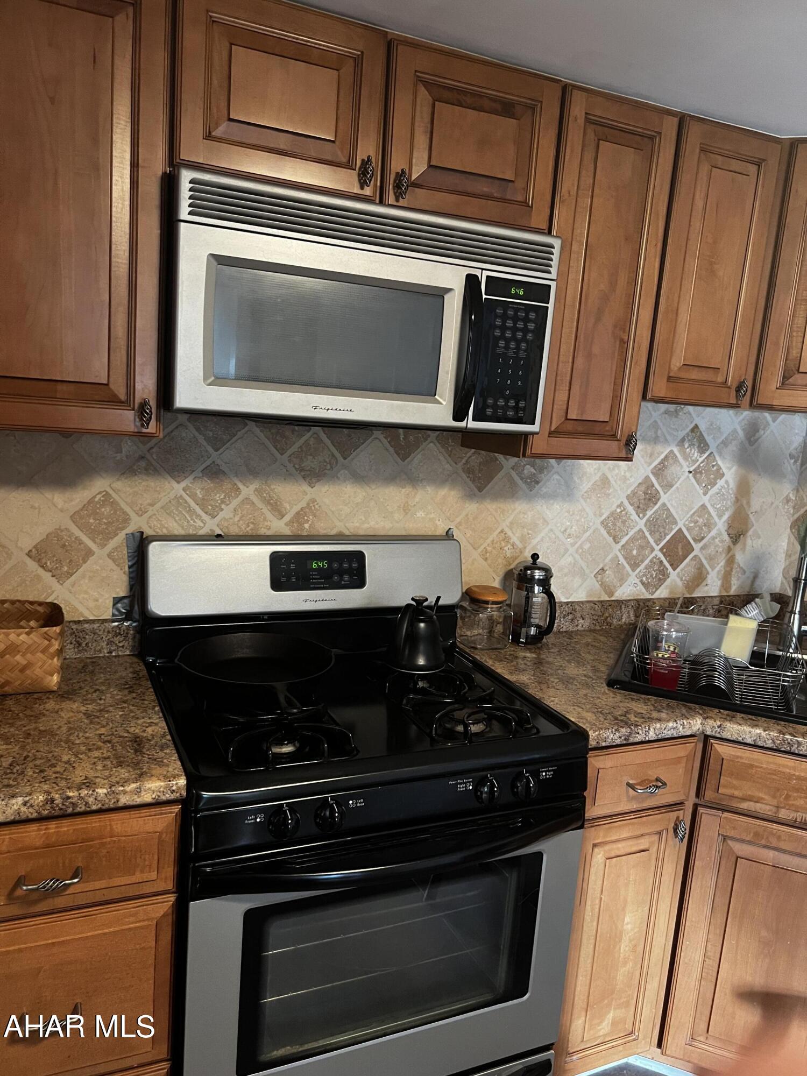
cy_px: 538
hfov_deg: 53.1
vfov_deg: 67.3
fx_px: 808
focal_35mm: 26
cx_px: 404
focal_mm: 5.7
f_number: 1.5
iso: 320
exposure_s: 1/60
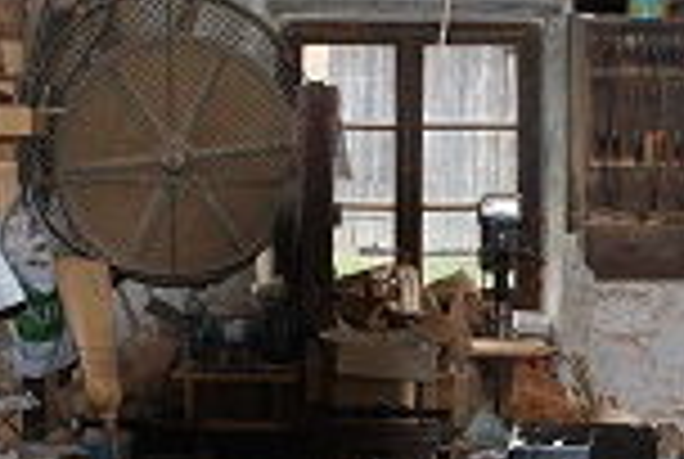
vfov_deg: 19.7
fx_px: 1314
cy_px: 320
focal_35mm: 69
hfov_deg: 29.1
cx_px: 423
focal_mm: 18
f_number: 3.5
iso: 200
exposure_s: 1/60
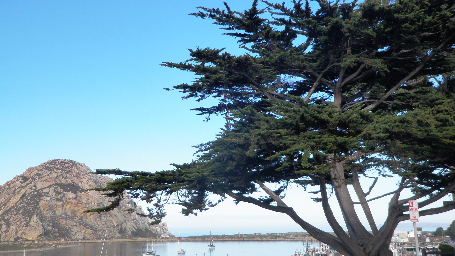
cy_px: 112
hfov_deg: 44.6
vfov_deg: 25.9
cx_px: 227
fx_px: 555
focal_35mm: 46
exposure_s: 1/125
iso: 50
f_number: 6.3
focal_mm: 7.57
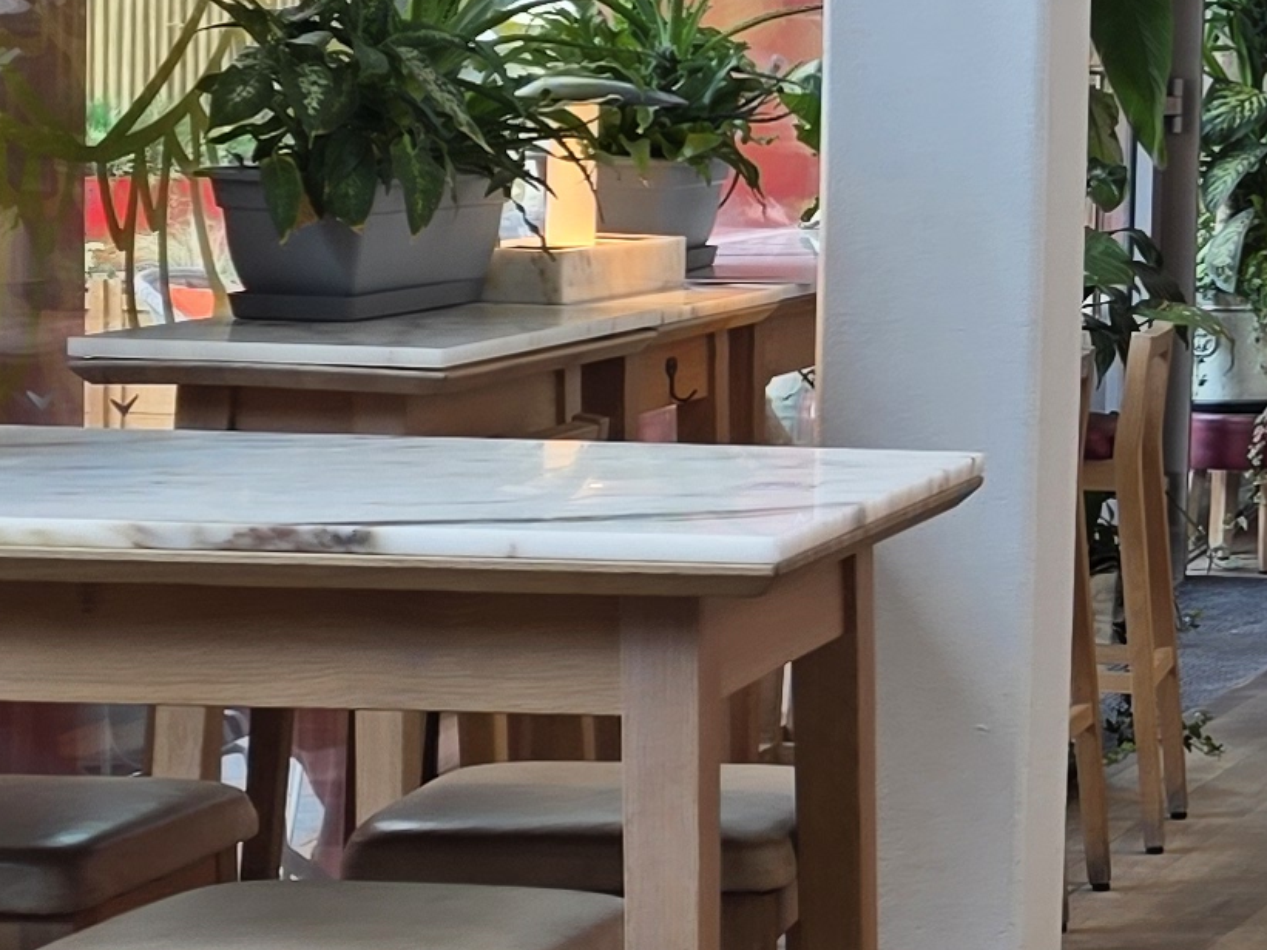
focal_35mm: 112
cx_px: 2123
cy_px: 270
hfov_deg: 15.6
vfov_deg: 13.2
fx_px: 4100
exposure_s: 1/51.3
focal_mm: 6.3
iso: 20
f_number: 1.7
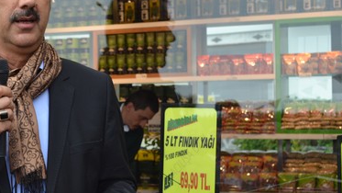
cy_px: 110
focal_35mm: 96
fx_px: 871
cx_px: 39
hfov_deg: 21.8
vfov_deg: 12.6
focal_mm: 34
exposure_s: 1/125
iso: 220
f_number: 5.6
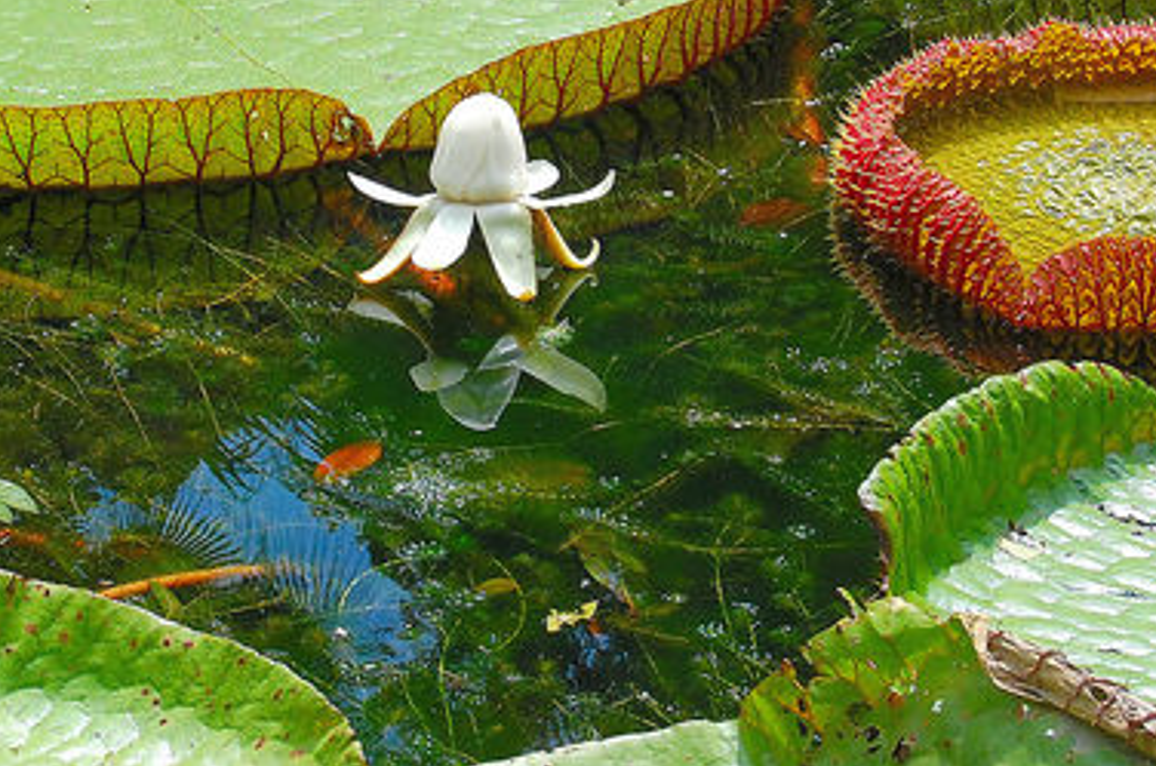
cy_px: 157
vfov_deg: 10.3
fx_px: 4223
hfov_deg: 15.6
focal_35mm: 132
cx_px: 473
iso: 400
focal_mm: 55
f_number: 11
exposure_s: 1/200
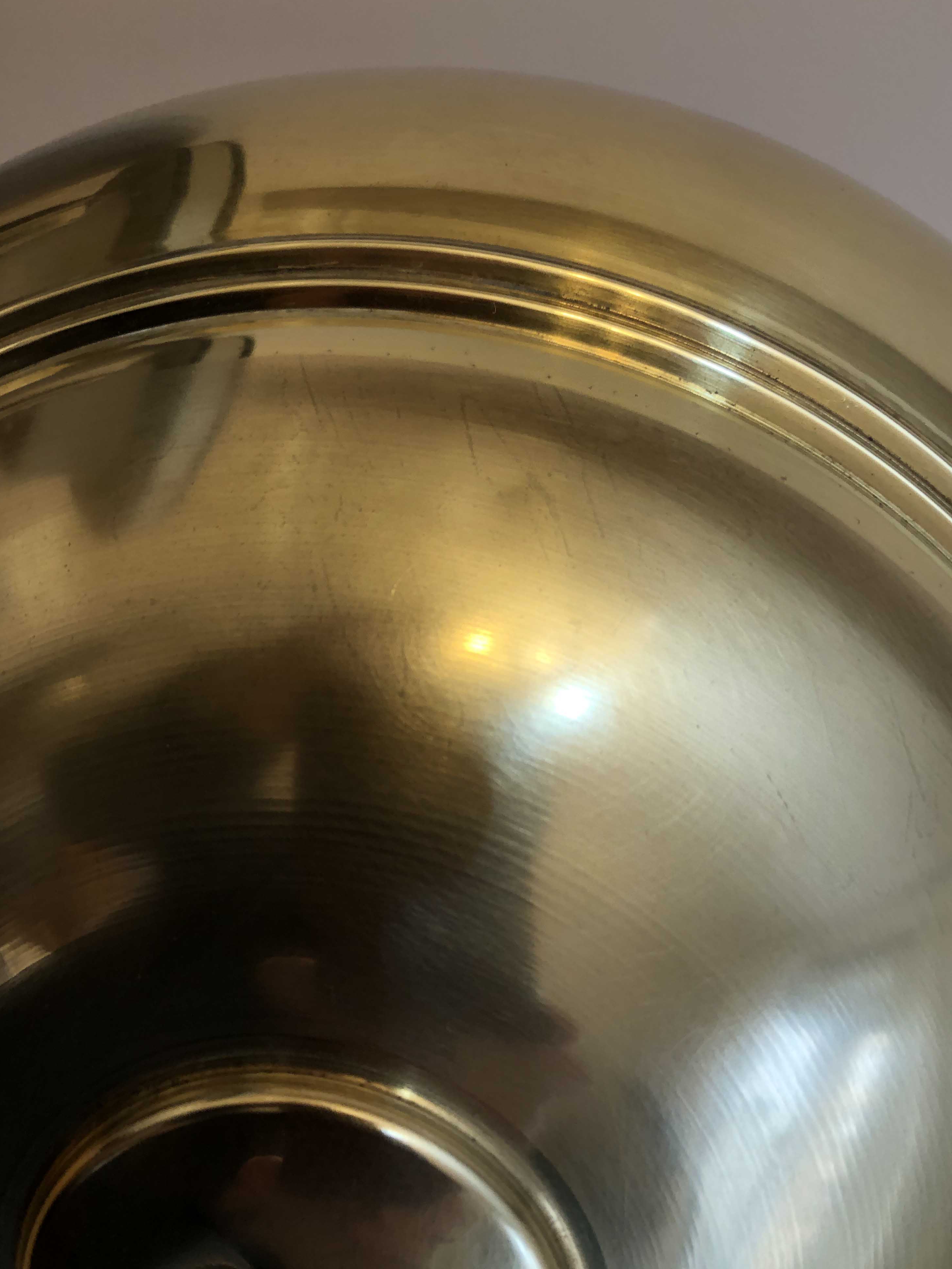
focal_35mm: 29
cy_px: 612
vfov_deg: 61.6
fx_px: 1063
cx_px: 491
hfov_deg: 48.2
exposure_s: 1/50
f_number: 1.8
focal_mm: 3.99
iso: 200
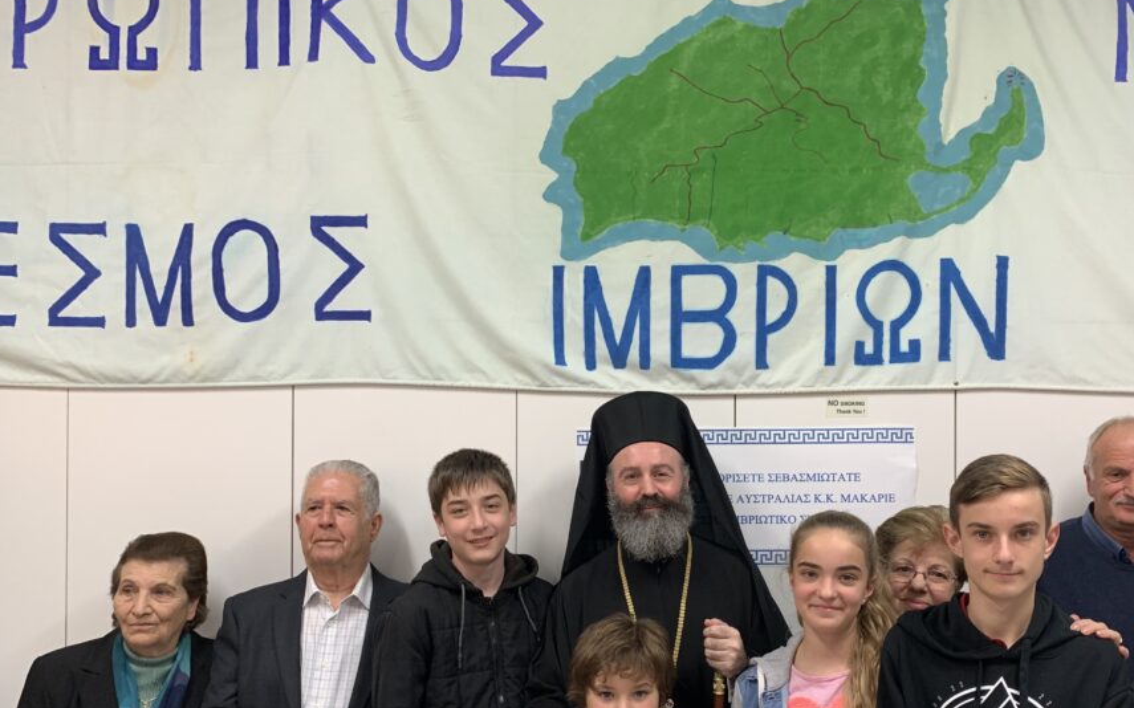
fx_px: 1020
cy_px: 468
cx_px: 668
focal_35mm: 33
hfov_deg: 57.8
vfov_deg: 37.9
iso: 125
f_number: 1.8
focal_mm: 4.25
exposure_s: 1/50
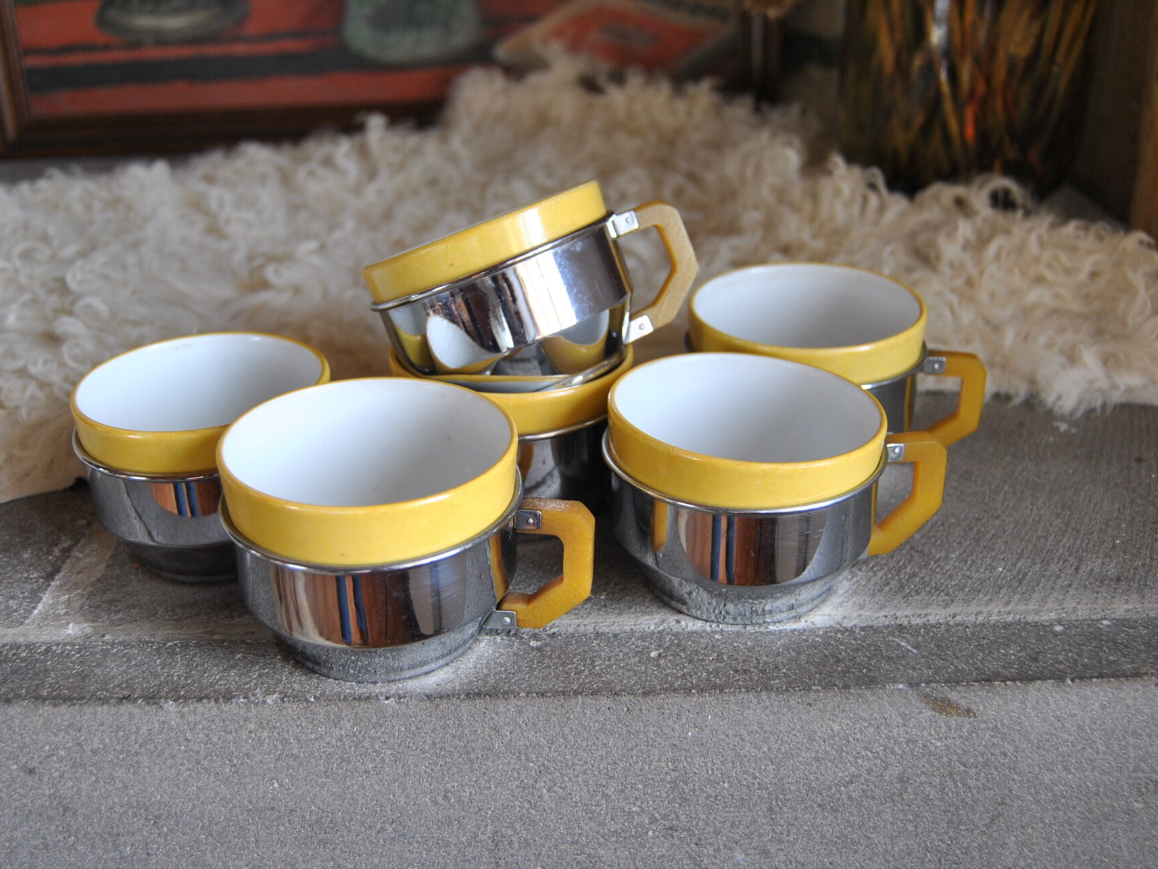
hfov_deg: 49.4
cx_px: 533
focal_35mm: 38
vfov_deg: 38.2
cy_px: 437
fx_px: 1256
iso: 200
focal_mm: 23
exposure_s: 1/40
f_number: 3.8
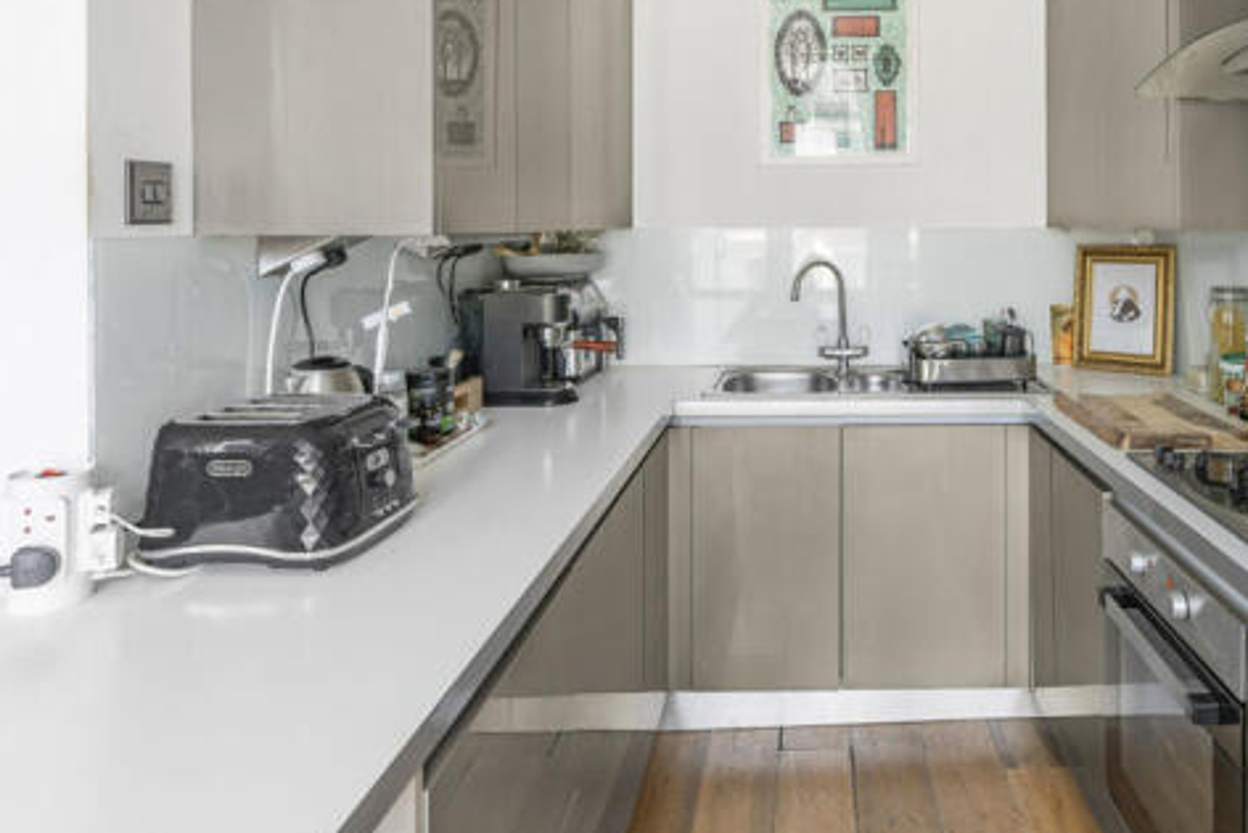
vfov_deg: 49.1
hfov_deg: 68.0
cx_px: 837
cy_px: 266
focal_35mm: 26
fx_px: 891
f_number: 14
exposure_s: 1/2.5
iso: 320
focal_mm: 18.5
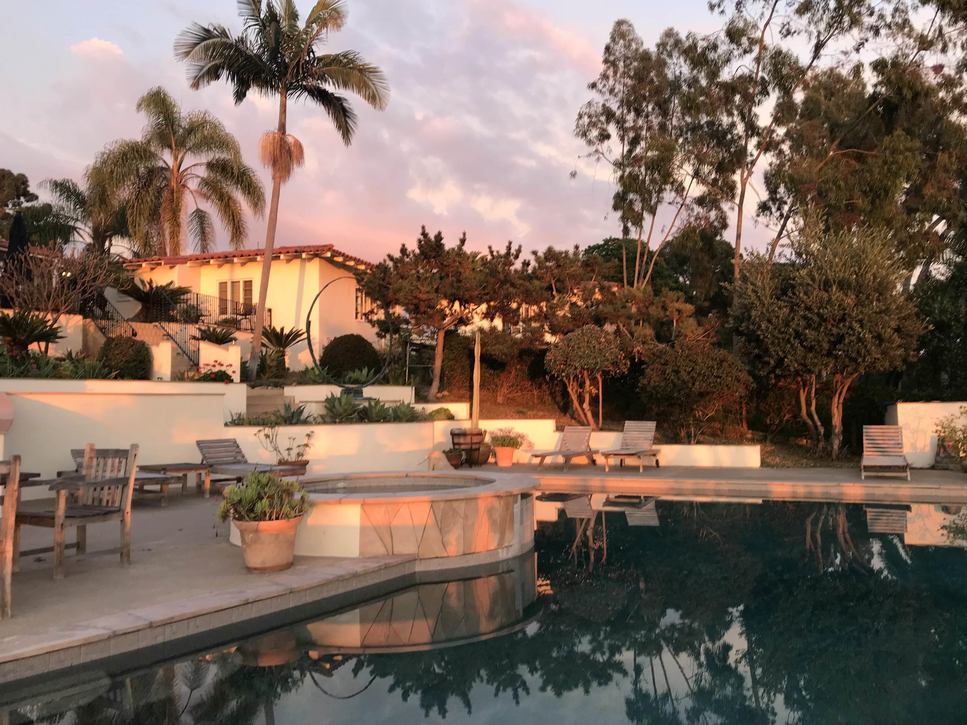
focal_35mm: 29
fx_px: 810
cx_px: 478
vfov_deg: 48.2
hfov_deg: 61.7
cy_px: 365
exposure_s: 1/60
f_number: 1.8
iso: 25
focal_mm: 3.99
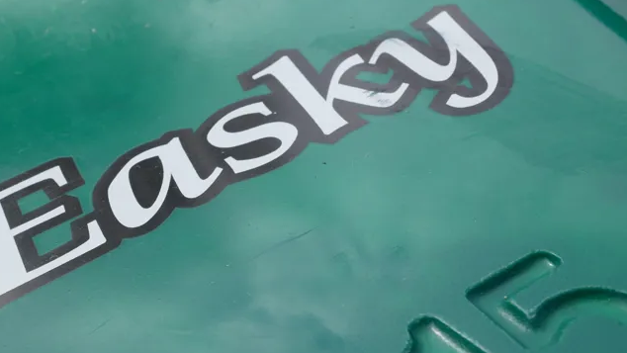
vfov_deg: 18.2
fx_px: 1098
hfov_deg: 31.9
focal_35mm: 66
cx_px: 283
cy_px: 237
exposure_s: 1/400
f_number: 9
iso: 200
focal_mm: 24
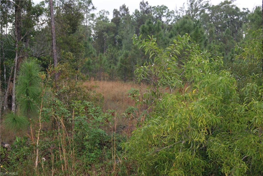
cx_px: 132
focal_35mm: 60
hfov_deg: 33.4
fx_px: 439
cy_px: 88
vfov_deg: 22.7
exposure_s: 1/125
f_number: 5.6
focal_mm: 40
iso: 320
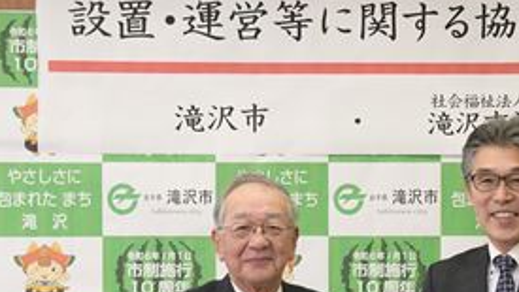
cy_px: 208
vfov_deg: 8.9
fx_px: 1886
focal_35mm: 137
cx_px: 374
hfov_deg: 15.6
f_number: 8
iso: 3200
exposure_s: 1/160
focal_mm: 48
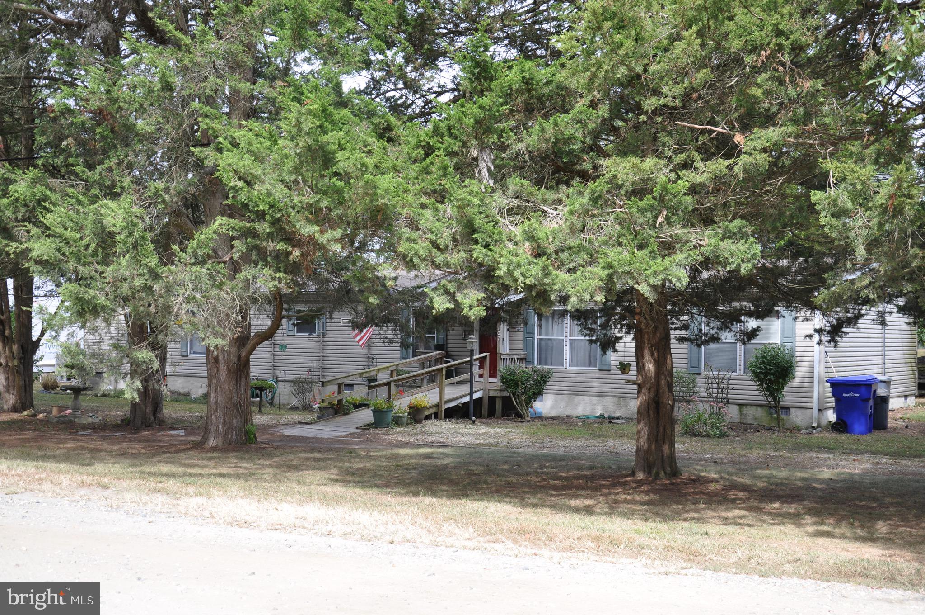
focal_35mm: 42
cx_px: 462
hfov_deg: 46.5
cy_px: 308
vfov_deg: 31.8
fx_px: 1078
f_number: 7.1
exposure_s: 1/200
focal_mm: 28
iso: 200
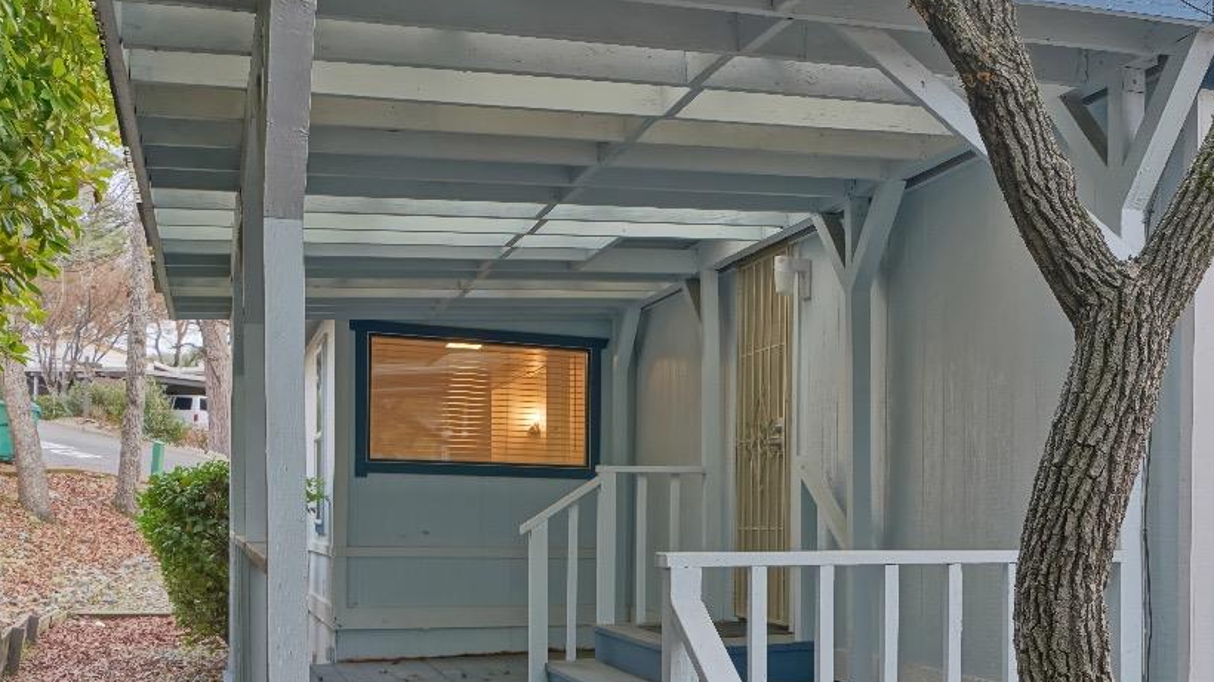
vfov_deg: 25.5
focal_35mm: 46
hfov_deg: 41.5
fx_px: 1481
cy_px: 538
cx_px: 1066
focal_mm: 24
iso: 100
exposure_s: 1/6
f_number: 7.1
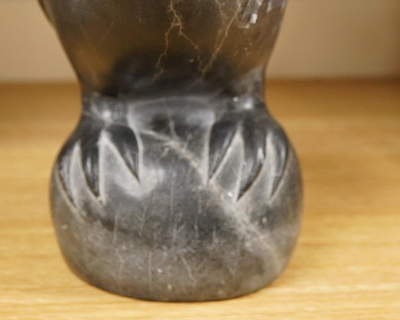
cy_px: 67
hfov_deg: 24.7
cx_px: 187
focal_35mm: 77
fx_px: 912
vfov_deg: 19.7
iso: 2500
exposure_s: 1/160
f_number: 4.5
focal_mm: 30
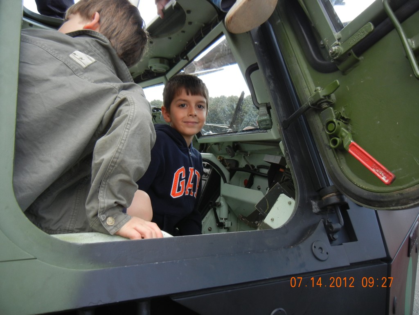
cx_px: 210
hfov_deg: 60.0
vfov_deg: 46.8
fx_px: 363
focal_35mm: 30
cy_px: 158
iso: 160
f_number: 3.5
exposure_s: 1/286
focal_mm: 5.4
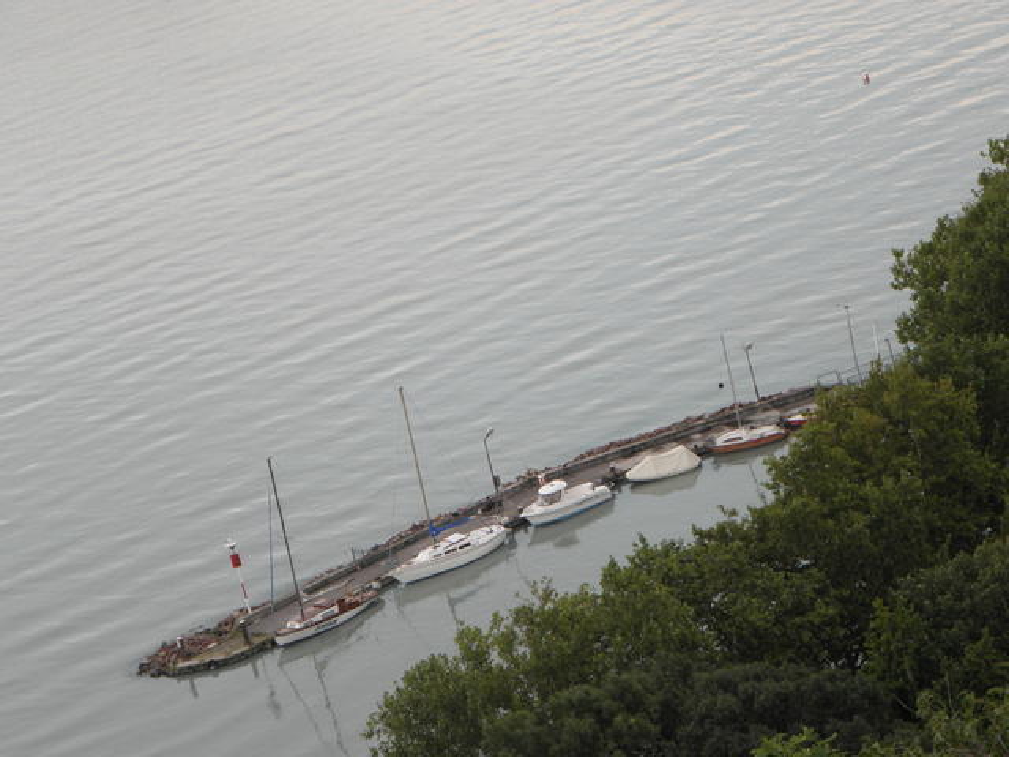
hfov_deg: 12.3
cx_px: 504
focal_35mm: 161
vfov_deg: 9.2
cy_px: 378
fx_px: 4693
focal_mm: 28.82
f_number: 4.4
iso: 125
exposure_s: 1/80
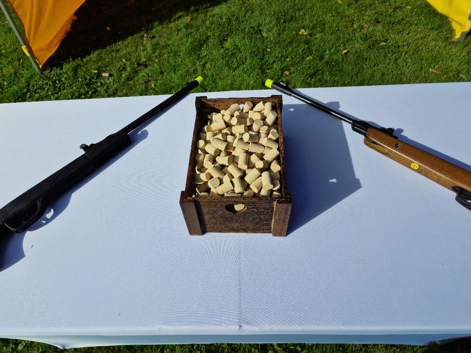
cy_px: 176
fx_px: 313
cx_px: 236
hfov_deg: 73.9
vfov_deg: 58.9
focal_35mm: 23
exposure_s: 1/3792
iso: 50
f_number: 1.8
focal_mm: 6.4
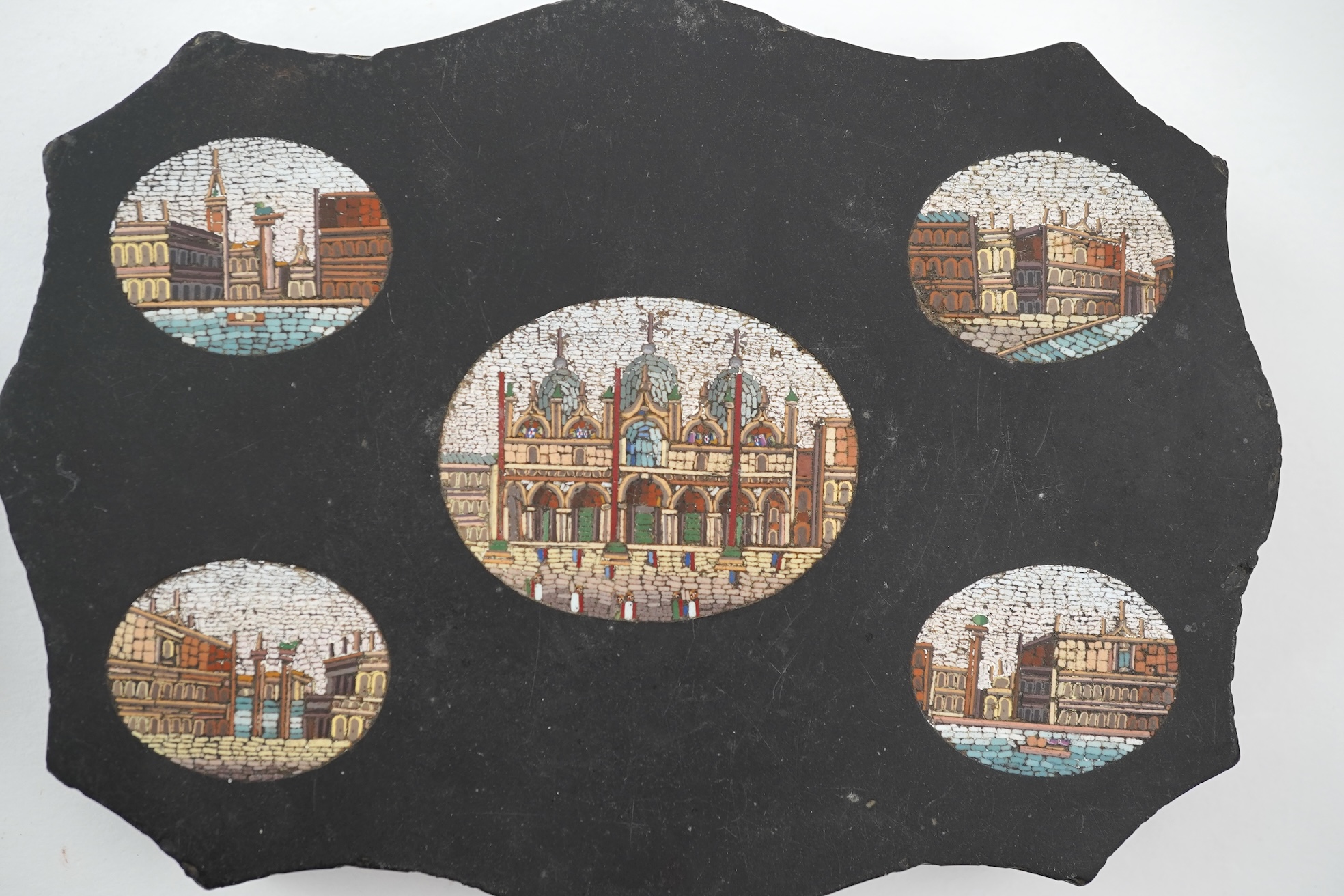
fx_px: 1680
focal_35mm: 45
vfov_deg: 29.9
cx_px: 672
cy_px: 448
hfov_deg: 43.6
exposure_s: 1/50
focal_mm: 30
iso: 400
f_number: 8
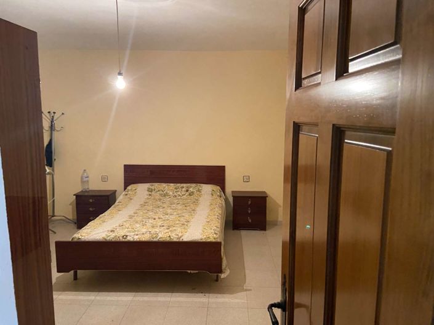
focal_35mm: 26
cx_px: 217
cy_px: 162
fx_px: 326
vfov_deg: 53.0
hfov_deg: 67.3
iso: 500
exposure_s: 1/33
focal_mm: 4.25
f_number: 1.8
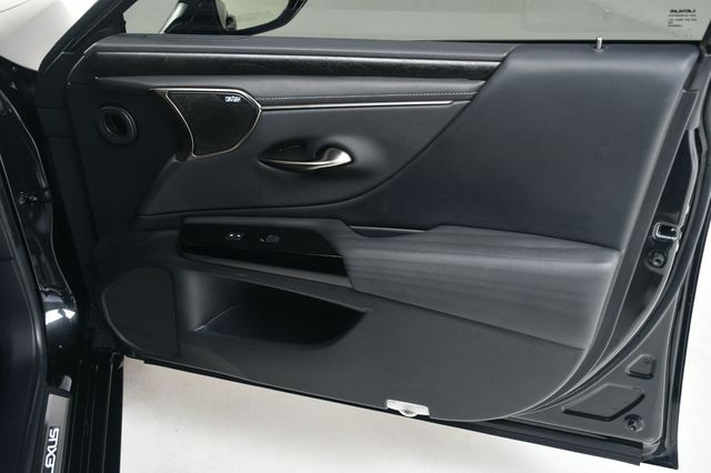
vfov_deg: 34.2
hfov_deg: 49.6
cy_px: 236
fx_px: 770
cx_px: 356
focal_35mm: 39
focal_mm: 26
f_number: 5.6
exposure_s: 1/160
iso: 100
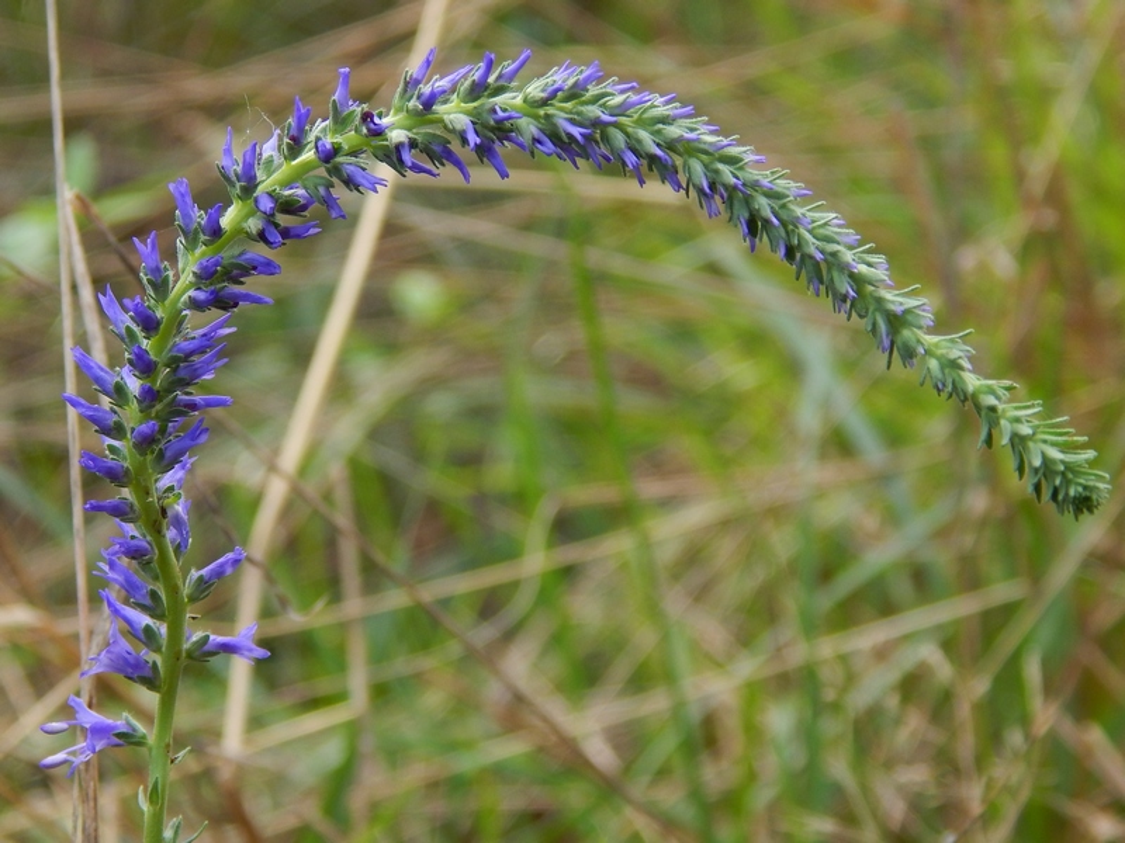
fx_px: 2470
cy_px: 422
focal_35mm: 76
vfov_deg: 19.4
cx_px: 562
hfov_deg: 25.7
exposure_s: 1/80
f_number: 4.2
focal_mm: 13.5
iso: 125
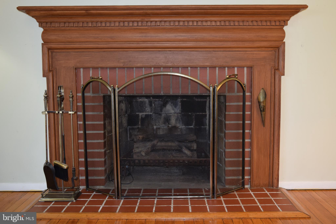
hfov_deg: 57.2
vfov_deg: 40.0
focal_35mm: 33
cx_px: 168
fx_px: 308
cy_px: 112
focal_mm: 22
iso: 800
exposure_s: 1/80
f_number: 4.5
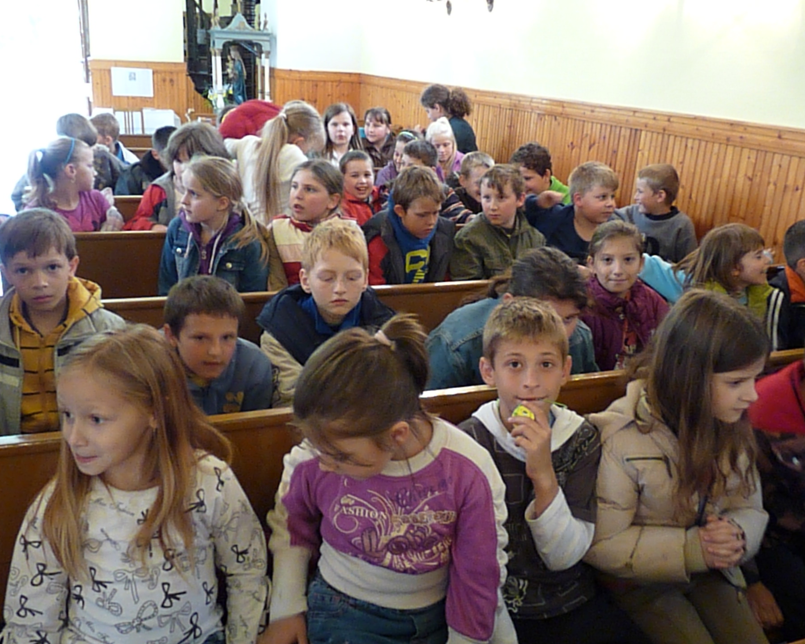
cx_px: 440
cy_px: 304
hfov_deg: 58.7
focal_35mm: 30
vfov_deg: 48.5
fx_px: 715
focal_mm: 4.8
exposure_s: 1/30
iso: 1250
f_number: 2.8
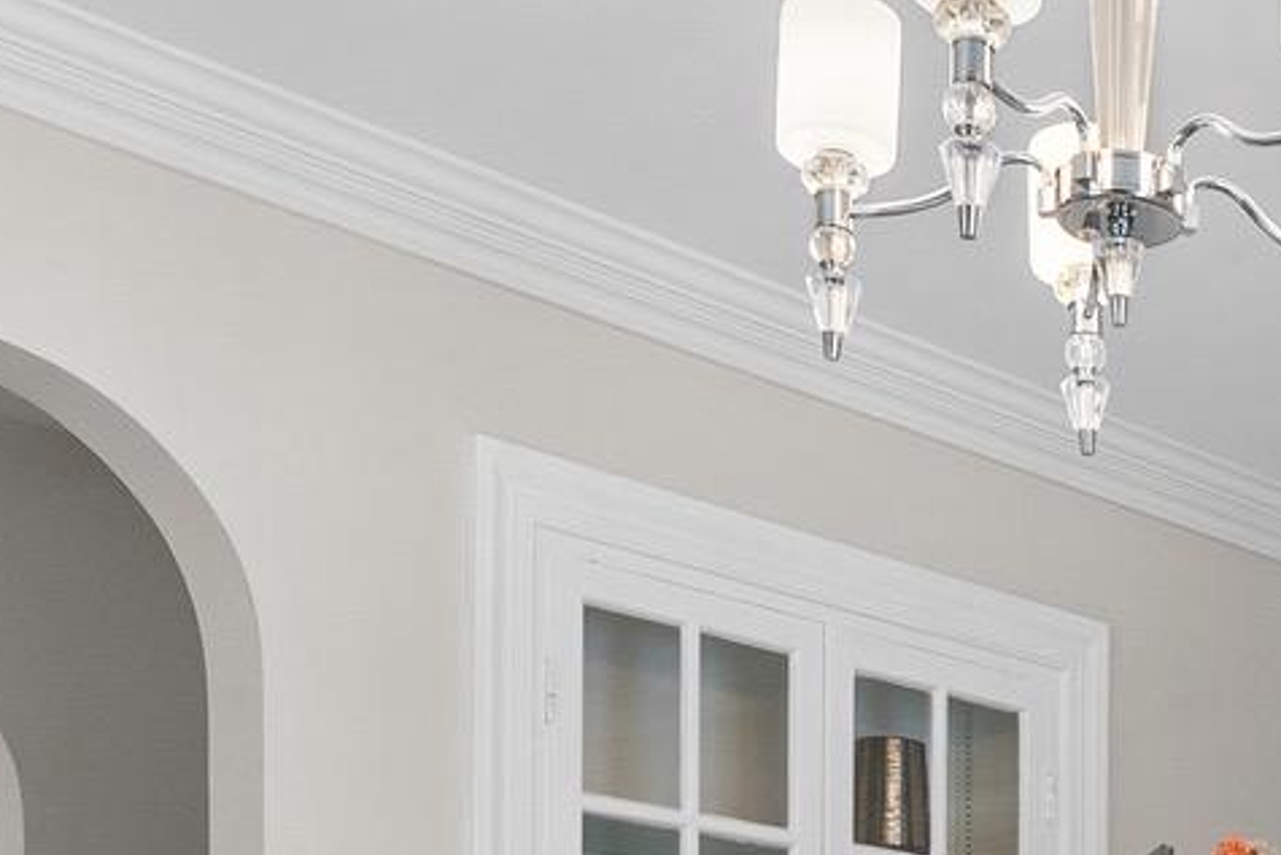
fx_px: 2456
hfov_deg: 27.0
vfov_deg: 17.5
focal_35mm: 69
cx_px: 1383
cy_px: 1326
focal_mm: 16
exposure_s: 1/25
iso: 500
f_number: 5.6
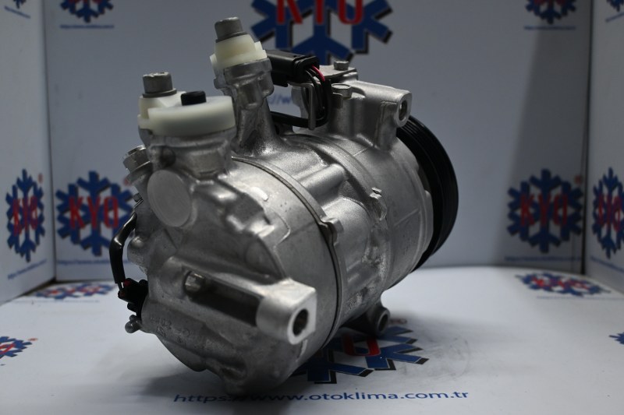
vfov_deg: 35.5
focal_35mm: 38
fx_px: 650
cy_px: 208
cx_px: 312
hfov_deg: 51.3
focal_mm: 25
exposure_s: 1/125
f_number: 4.2
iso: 640
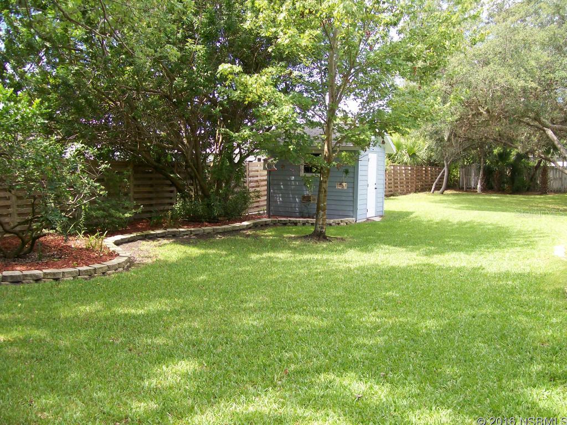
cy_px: 212
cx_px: 284
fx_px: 590
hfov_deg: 51.4
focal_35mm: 36
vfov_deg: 39.7
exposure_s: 1/234
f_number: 2.7
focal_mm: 6
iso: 80
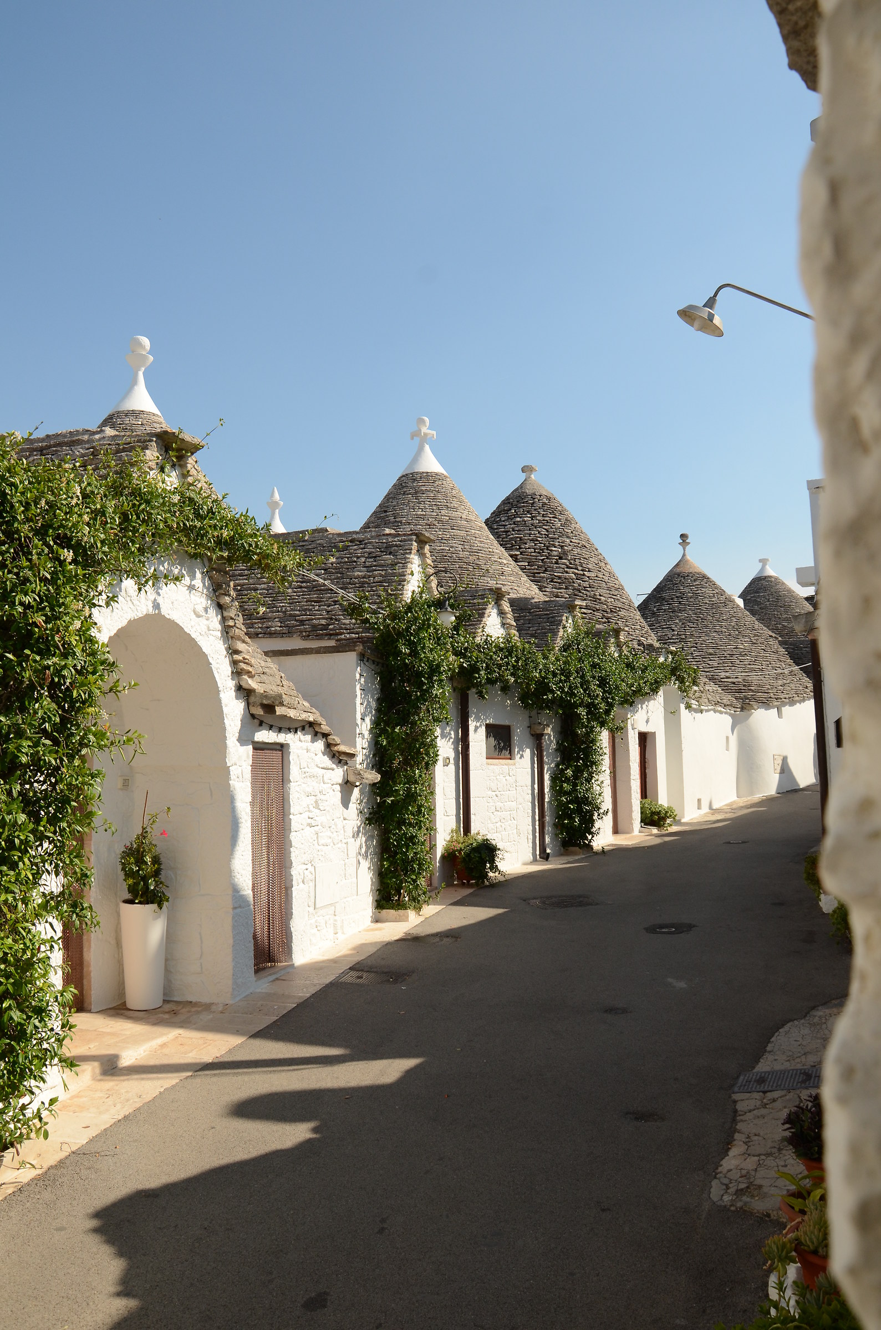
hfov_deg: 47.7
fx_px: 996
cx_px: 440
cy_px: 665
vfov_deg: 67.5
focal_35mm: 27
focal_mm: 18
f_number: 7.1
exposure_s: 1/800
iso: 320
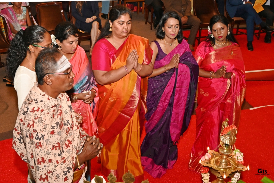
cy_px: 92
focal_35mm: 45
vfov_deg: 29.9
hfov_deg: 43.6
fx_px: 343
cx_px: 137
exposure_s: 1/200
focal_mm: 45
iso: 8000
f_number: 10
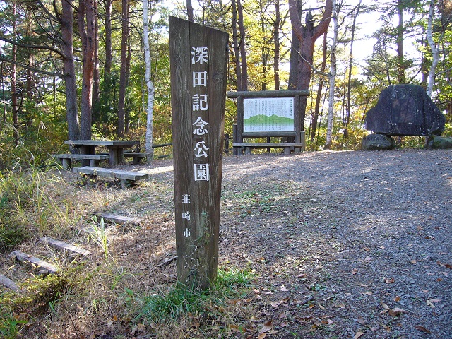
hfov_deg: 52.6
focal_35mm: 35
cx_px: 226
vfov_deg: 40.7
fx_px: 457
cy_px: 170
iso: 100
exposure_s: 1/80
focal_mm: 5.8
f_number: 2.8
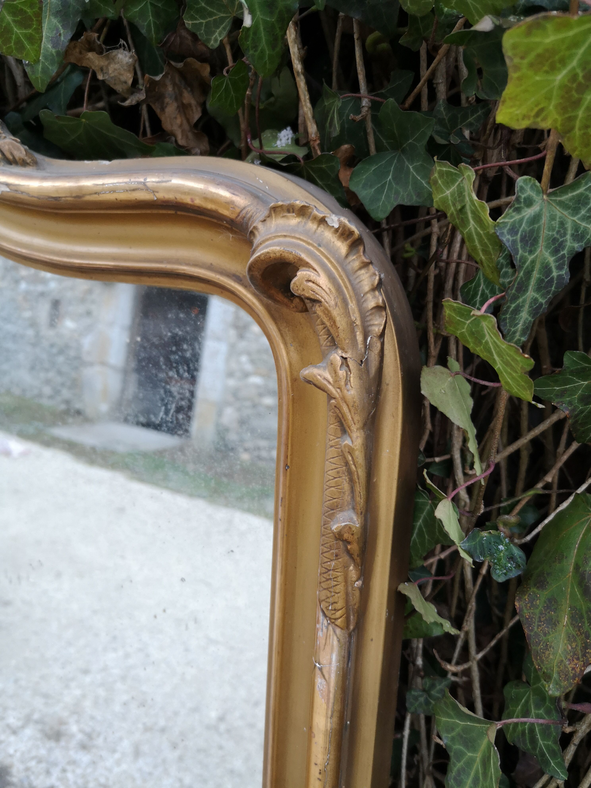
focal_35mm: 27
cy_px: 394
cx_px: 296
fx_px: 615
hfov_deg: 51.4
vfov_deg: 65.3
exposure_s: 1/100
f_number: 1.8
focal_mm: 3.95
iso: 125
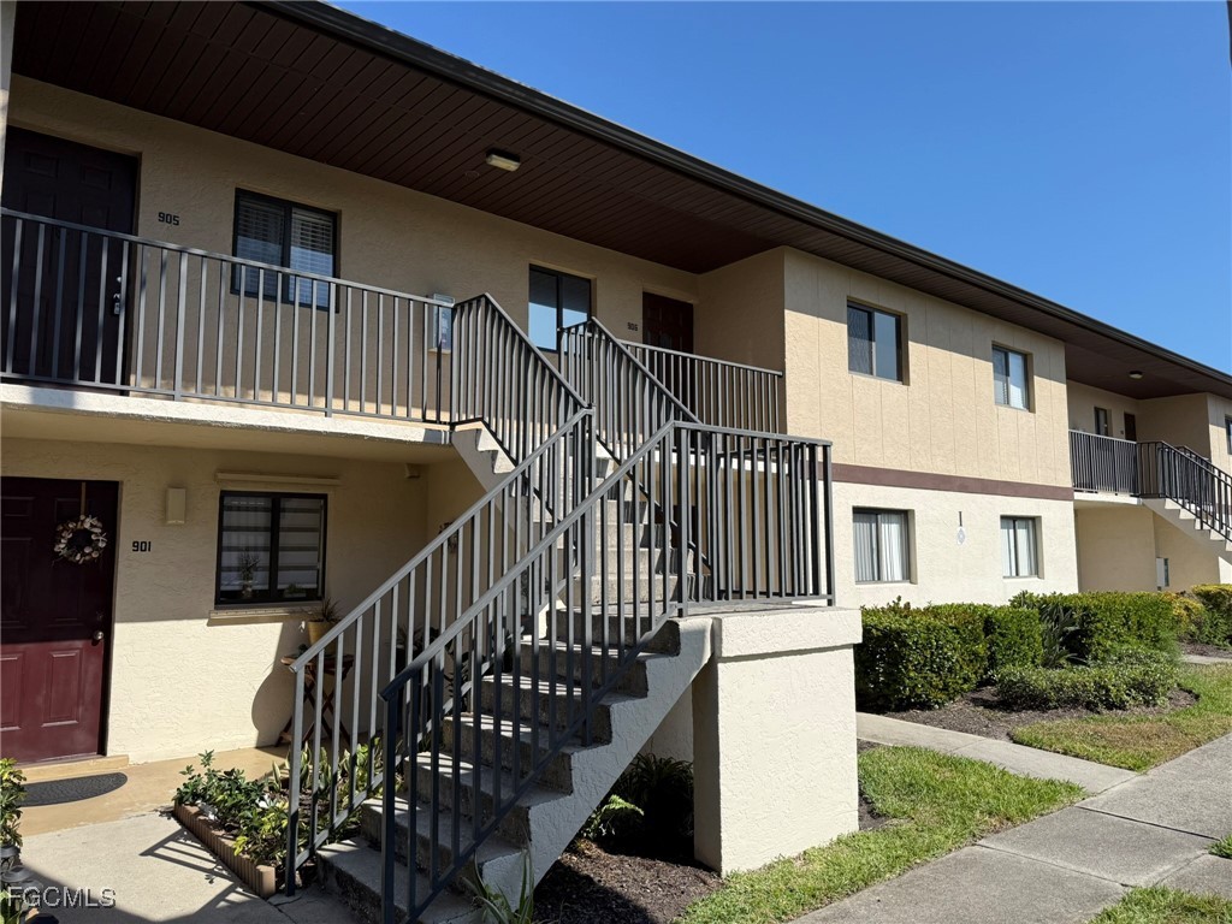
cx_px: 616
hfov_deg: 71.6
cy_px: 462
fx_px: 854
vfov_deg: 56.8
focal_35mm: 24
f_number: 1.78
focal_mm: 6.76
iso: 80
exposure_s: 1/4975
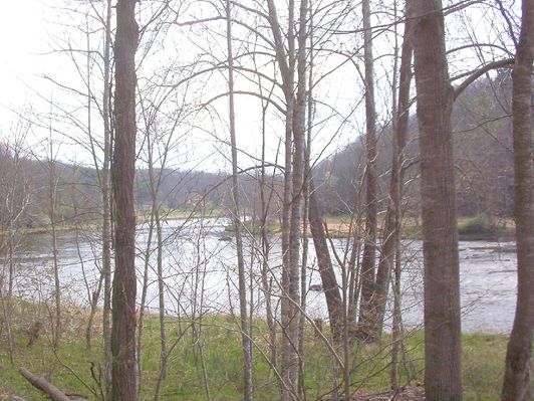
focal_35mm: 39
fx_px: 602
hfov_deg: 47.9
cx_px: 267
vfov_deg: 36.8
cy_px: 200
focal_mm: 6
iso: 100
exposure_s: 1/445
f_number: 4.5
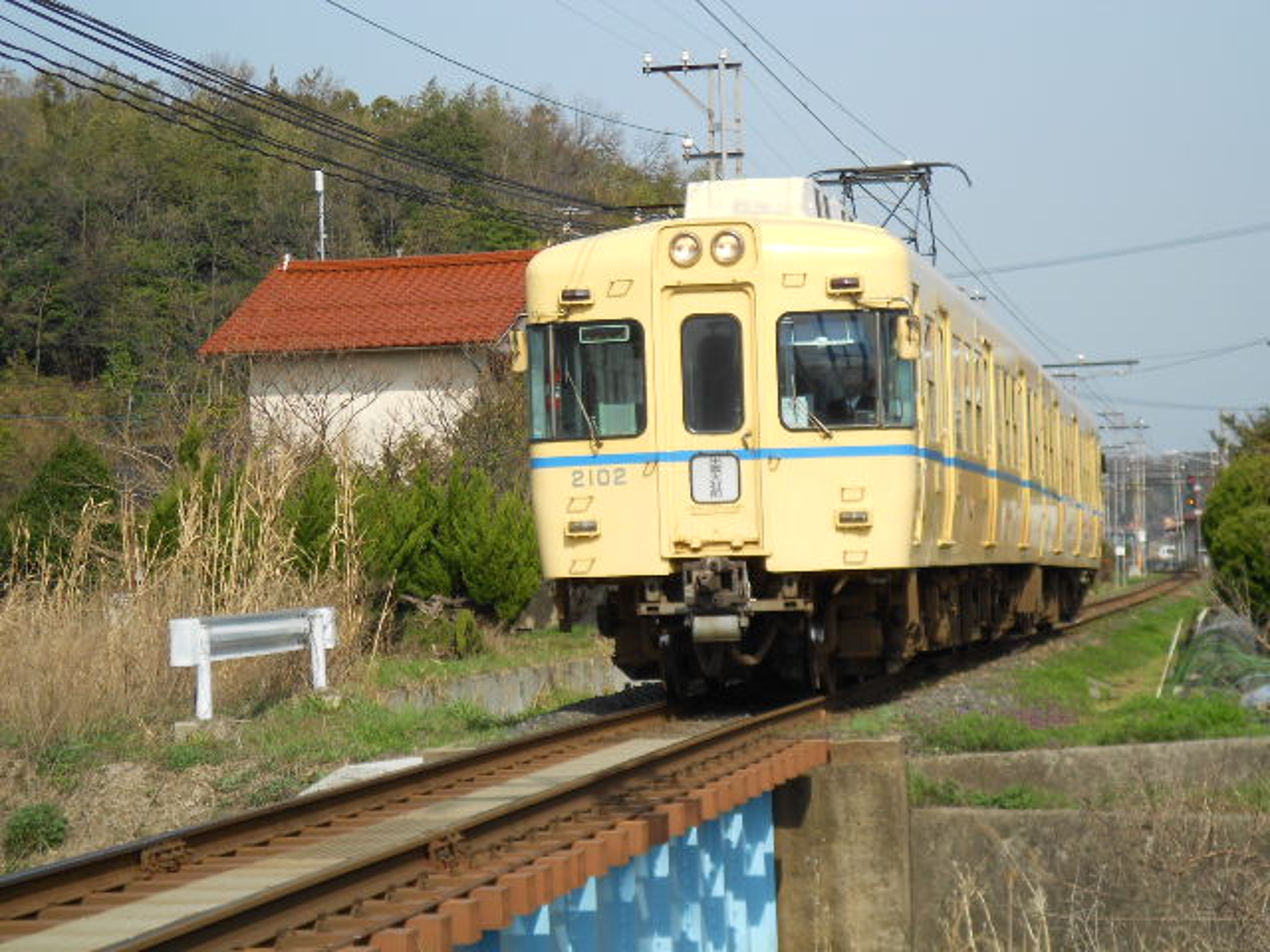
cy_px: 476
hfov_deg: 17.4
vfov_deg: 13.1
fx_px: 4146
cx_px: 635
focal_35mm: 113
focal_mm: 20.1
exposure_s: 1/320
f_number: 6
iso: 80
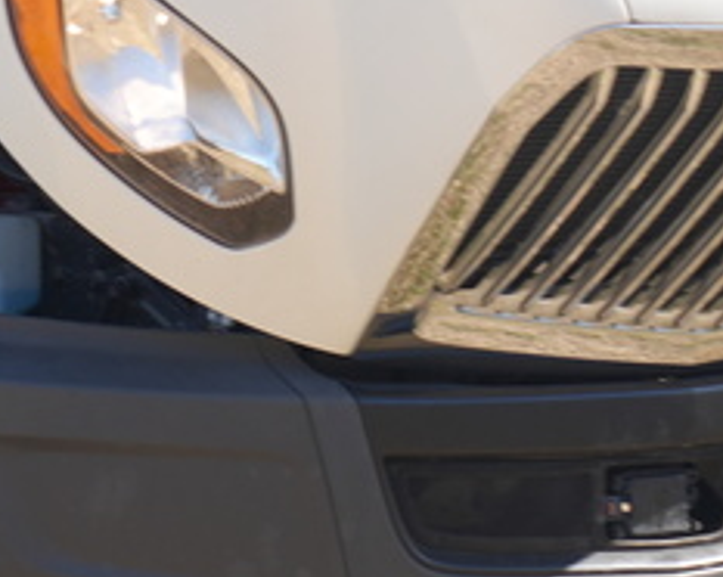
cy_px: 132
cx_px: -310
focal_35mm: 464
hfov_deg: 4.2
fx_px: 9922
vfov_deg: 3.3
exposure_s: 1/320
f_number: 4.5
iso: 100
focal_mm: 75
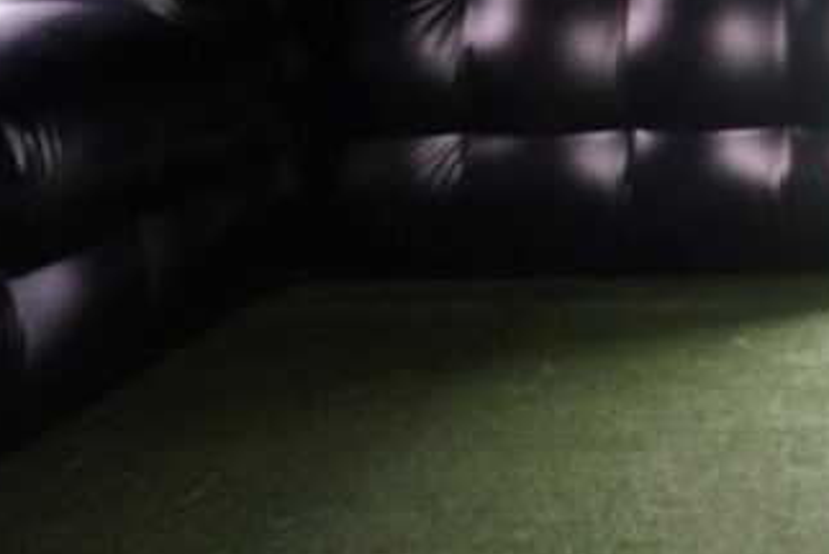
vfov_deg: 16.8
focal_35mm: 76
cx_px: 1150
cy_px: -191
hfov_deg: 22.9
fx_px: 1752
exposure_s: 1/160
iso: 1600
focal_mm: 16
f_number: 3.5
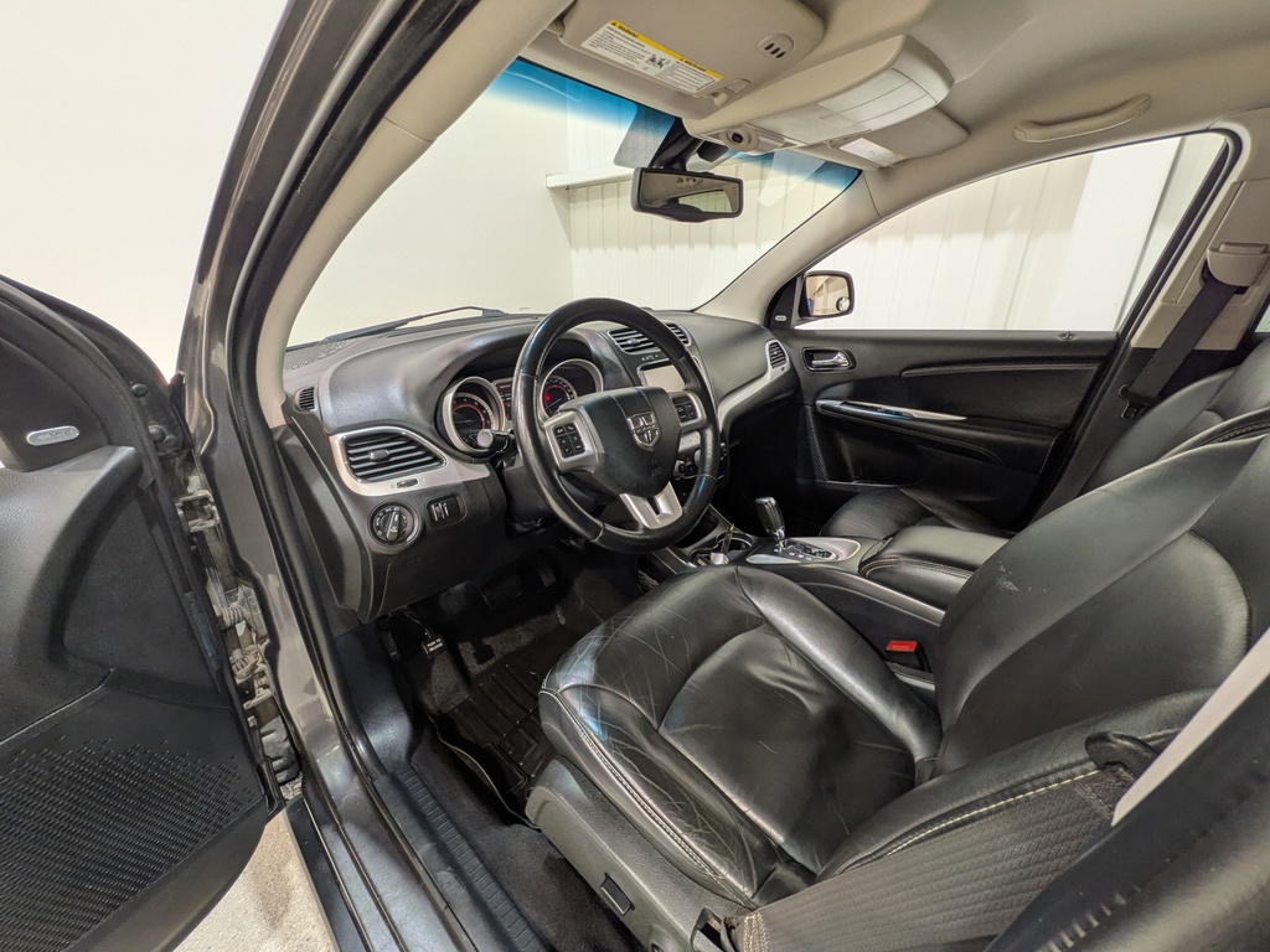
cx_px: 635
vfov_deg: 85.7
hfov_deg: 102.1
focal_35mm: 14
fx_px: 514
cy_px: 476
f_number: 2.2
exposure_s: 1/25
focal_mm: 1.83
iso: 64
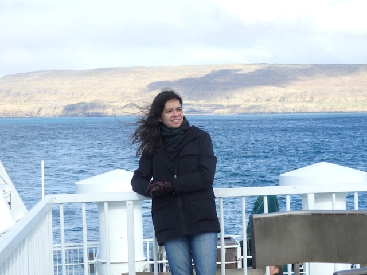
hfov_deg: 22.3
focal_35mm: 88
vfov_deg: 16.8
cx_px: 184
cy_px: 138
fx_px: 933
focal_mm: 15.8
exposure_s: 1/320
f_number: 4.8
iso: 125
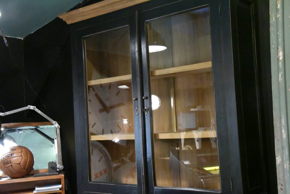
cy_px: 97
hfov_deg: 38.9
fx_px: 411
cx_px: 145
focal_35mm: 51
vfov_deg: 26.5
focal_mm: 34
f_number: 14
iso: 25600
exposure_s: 1/50
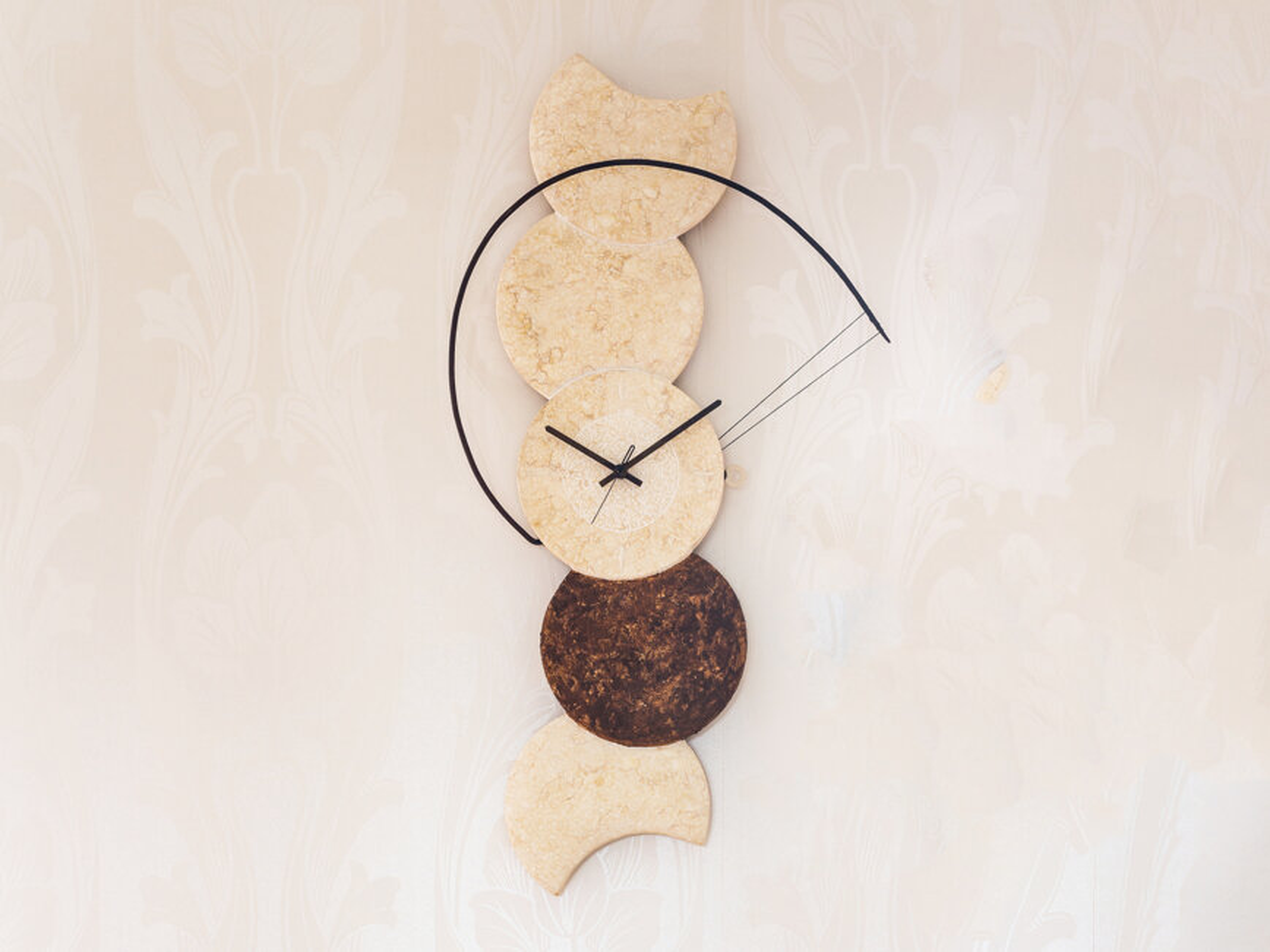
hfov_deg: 22.5
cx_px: 635
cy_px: 476
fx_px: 3192
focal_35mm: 87
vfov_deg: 17.0
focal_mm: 15.5
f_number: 8
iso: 100
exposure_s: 1/640
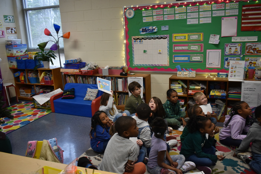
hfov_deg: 61.9
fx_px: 218
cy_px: 87
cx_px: 130
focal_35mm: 30
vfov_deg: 43.6
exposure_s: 1/125
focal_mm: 20
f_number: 3.8
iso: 900
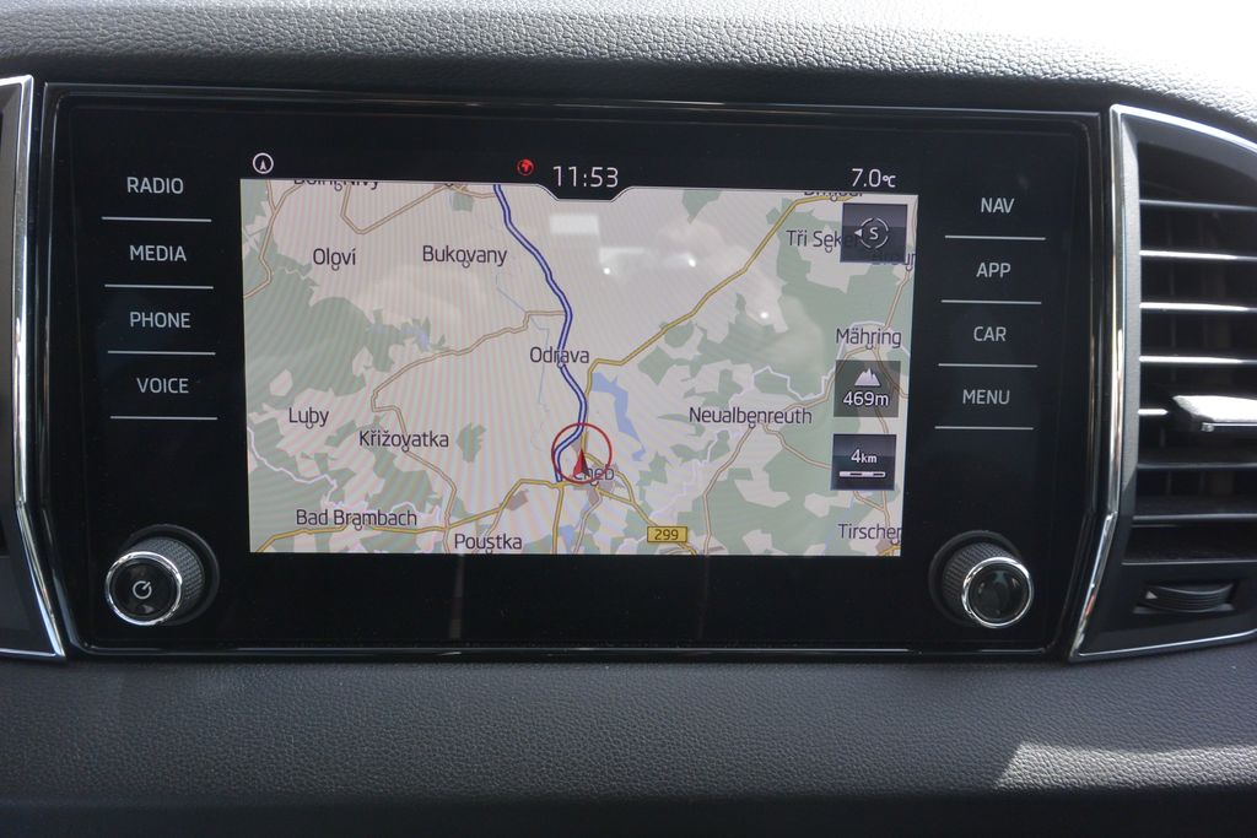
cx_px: 628
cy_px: 419
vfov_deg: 47.9
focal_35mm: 27
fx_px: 943
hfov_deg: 67.4
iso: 160
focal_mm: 10
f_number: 4
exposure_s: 1/250
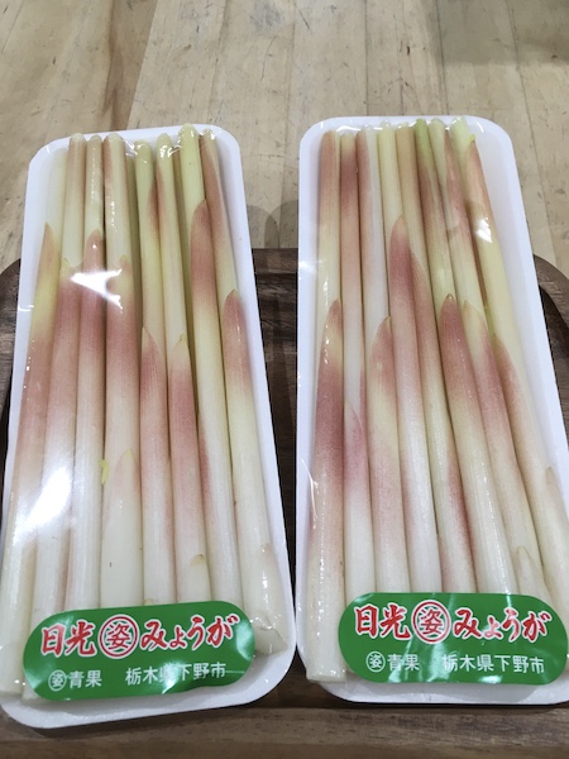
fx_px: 636
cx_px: 284
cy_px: 380
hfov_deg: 48.2
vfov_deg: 61.7
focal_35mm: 29
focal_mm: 4.15
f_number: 2.2
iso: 32
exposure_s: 1/40
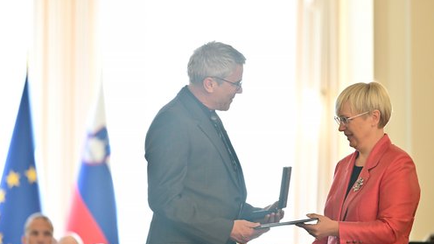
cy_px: 130
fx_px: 2428
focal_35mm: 211
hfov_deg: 10.2
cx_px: 217
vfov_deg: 5.8
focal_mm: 200
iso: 2500
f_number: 2.8
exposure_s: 1/500
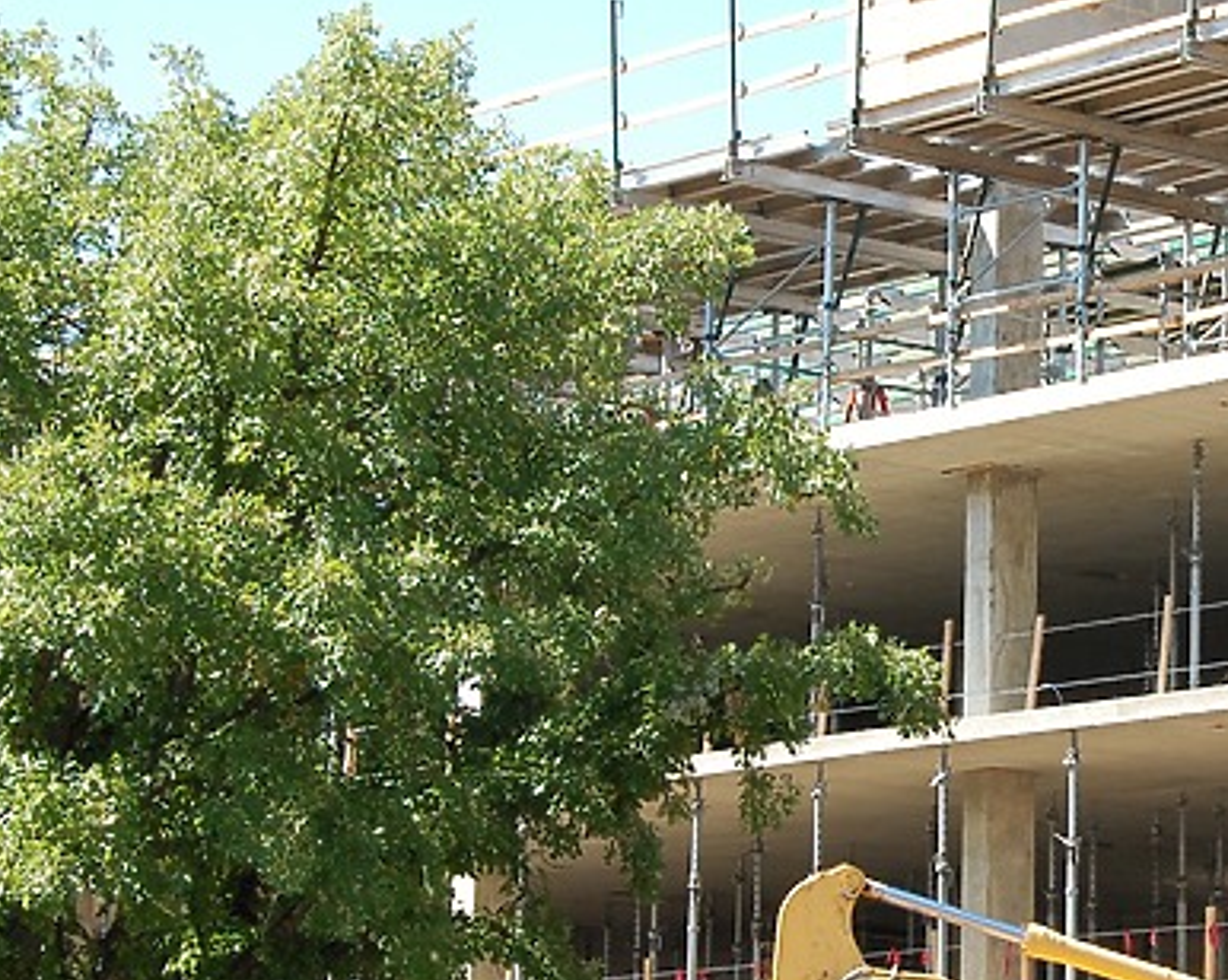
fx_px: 5482
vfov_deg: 10.2
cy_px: 465
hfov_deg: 12.7
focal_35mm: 151
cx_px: 1117
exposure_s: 1/200
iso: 400
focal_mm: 46
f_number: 10
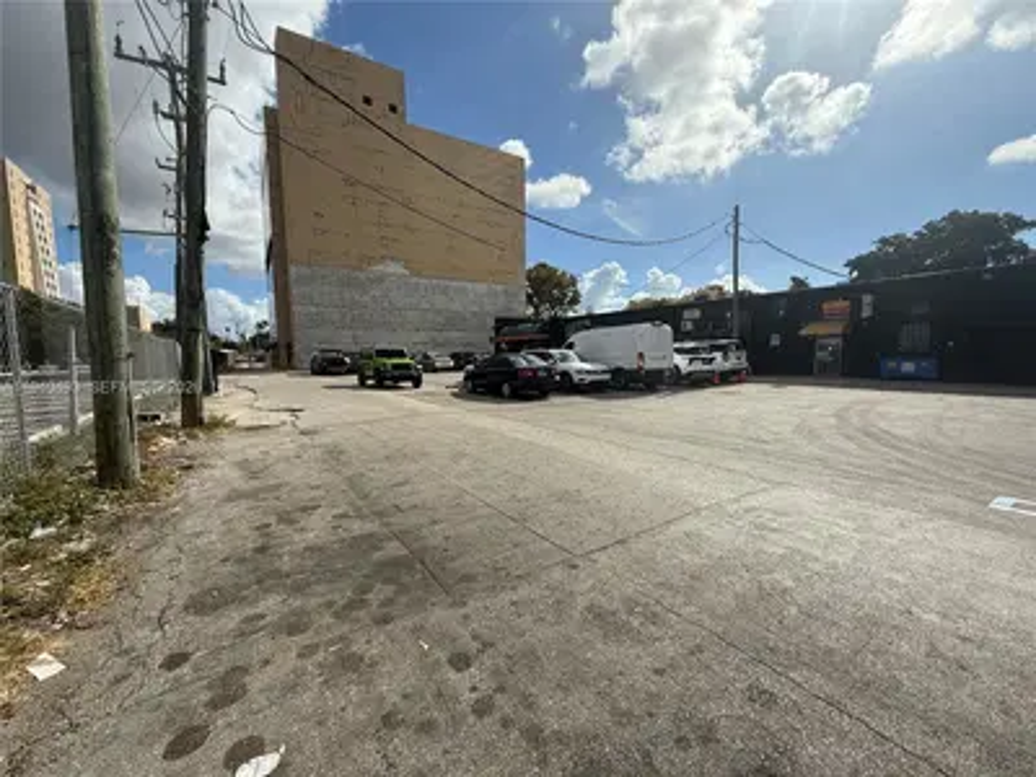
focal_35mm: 14
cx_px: 518
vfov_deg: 85.7
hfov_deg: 102.1
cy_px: 388
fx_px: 419
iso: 50
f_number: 2.2
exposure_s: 1/3125
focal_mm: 2.22
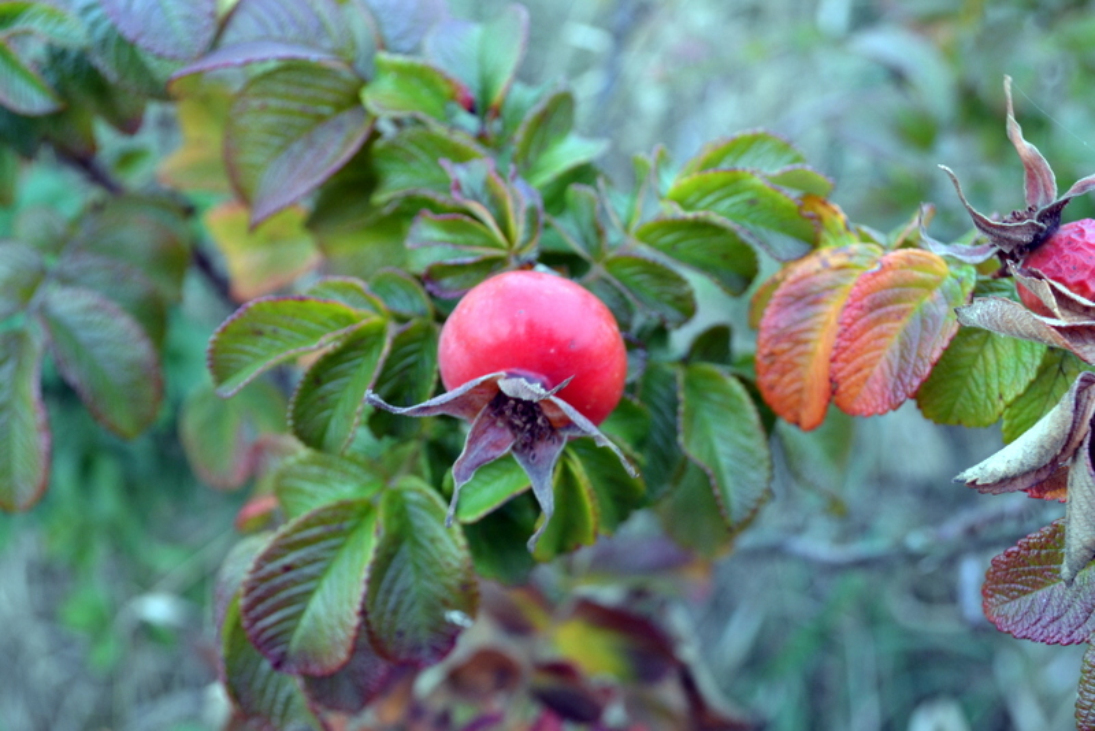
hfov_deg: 43.6
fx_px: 1369
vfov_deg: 29.9
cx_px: 548
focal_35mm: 45
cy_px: 366
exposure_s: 1/60
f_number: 7.1
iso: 400
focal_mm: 30
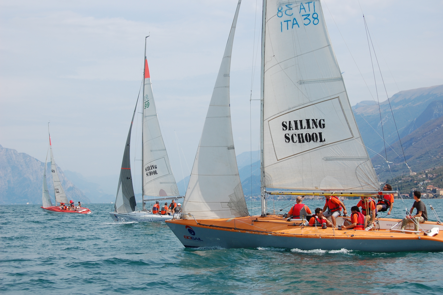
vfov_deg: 21.5
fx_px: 775
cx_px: 222
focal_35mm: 63
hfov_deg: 31.9
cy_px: 148
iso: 200
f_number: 10
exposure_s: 1/400
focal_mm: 42
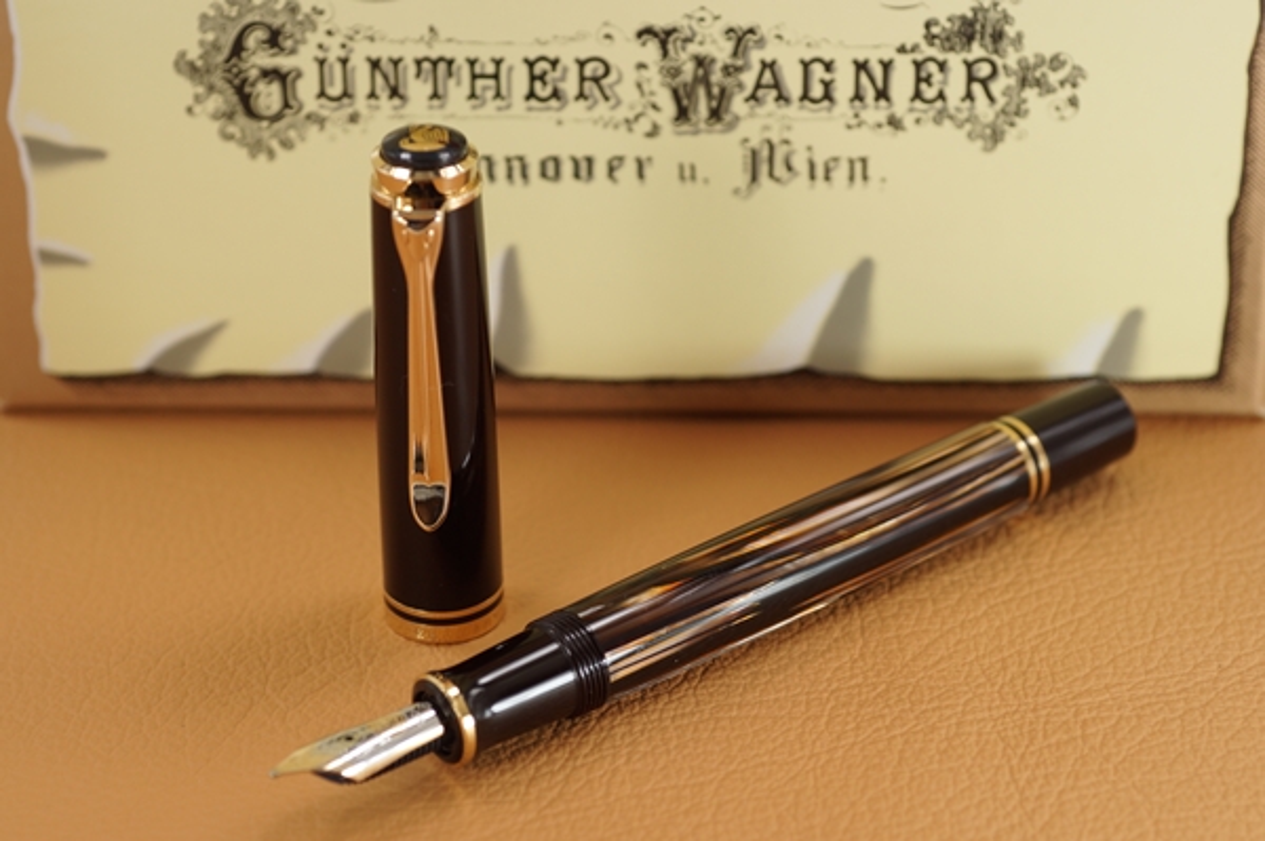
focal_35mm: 75
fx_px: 2633
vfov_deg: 18.2
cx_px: 632
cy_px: 420
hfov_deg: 27.0
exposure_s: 1/200
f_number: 5.6
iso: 200
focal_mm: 50
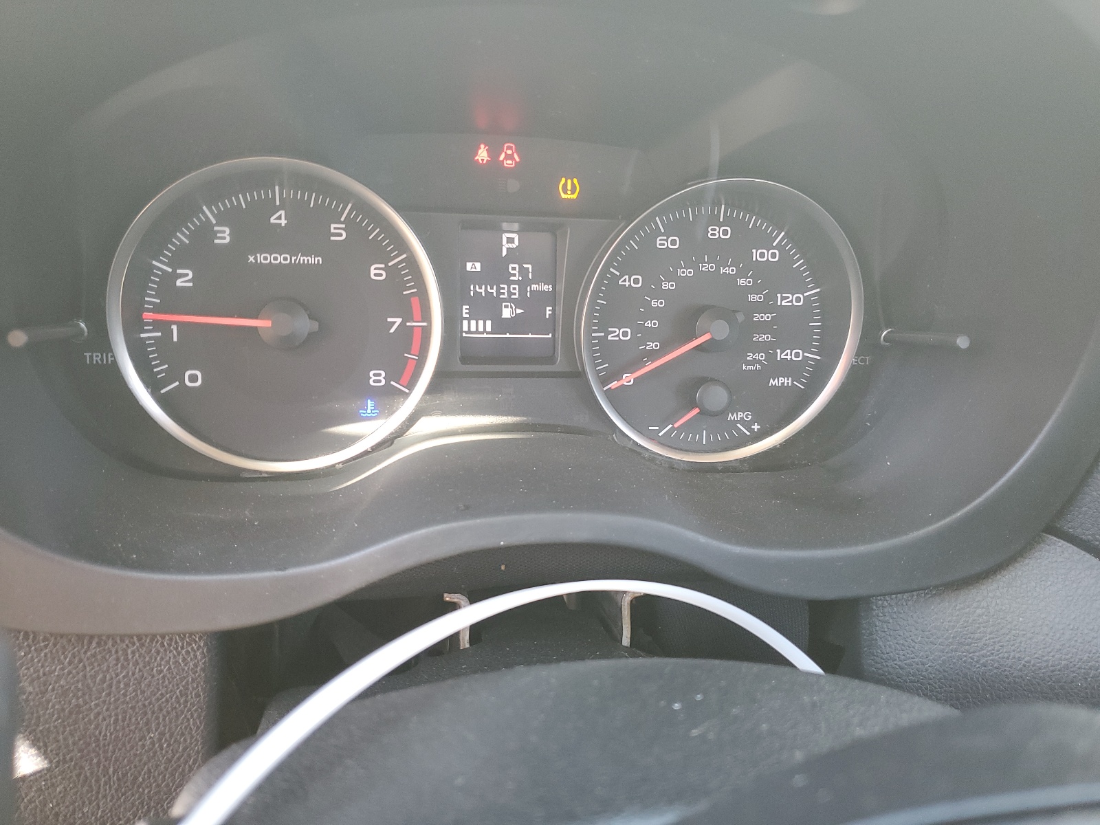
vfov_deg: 53.1
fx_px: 826
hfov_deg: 67.3
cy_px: 412
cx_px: 550
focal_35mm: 26
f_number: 1.5
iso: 86
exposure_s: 1/60.2
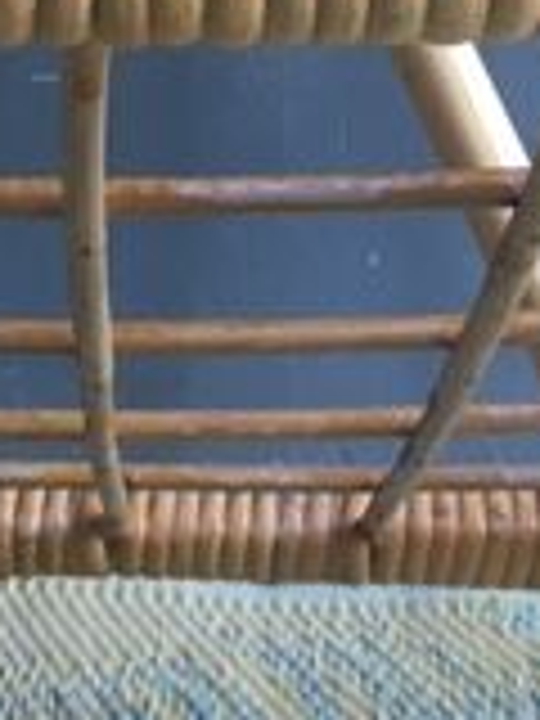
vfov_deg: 15.7
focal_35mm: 116
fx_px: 2413
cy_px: -351
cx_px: -40
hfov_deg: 12.6
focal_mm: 4.15
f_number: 2.2
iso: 32
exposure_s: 1/33
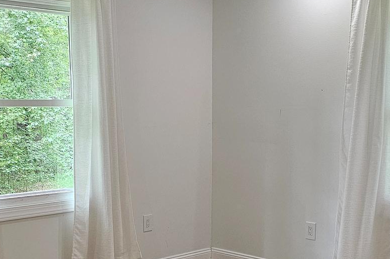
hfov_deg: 31.9
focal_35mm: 63
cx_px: 209
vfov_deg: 21.2
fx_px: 682
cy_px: 224
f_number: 1.7
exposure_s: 1/120
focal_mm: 6.3
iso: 400
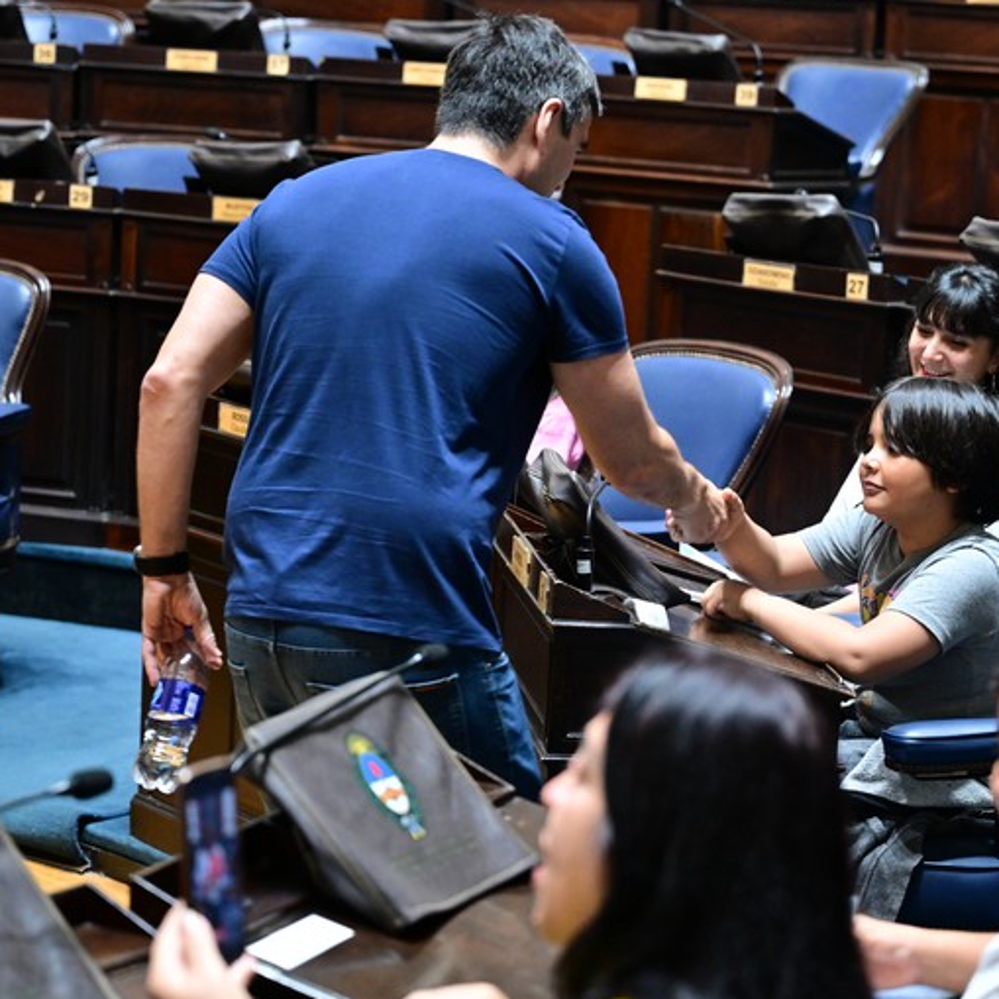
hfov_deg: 14.9
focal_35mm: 117
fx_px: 3820
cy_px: 537
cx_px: 652
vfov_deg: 14.9
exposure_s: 1/125
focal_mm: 70
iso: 2500
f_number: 2.8
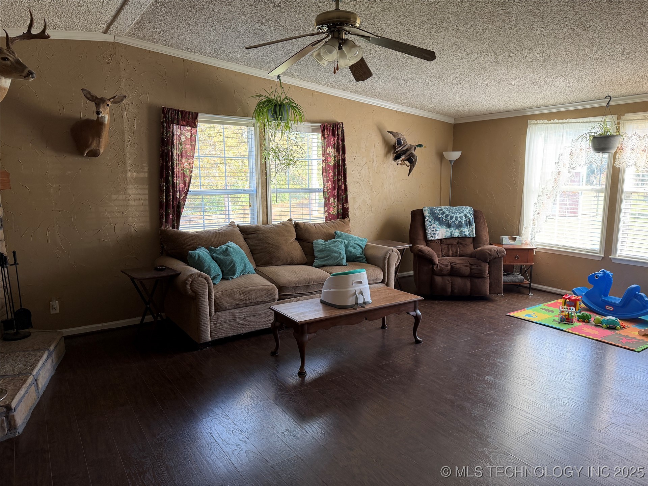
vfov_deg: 56.8
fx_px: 449
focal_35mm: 24
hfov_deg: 71.6
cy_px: 243
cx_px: 324
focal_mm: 6.76
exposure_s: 1/121
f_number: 1.78
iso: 160
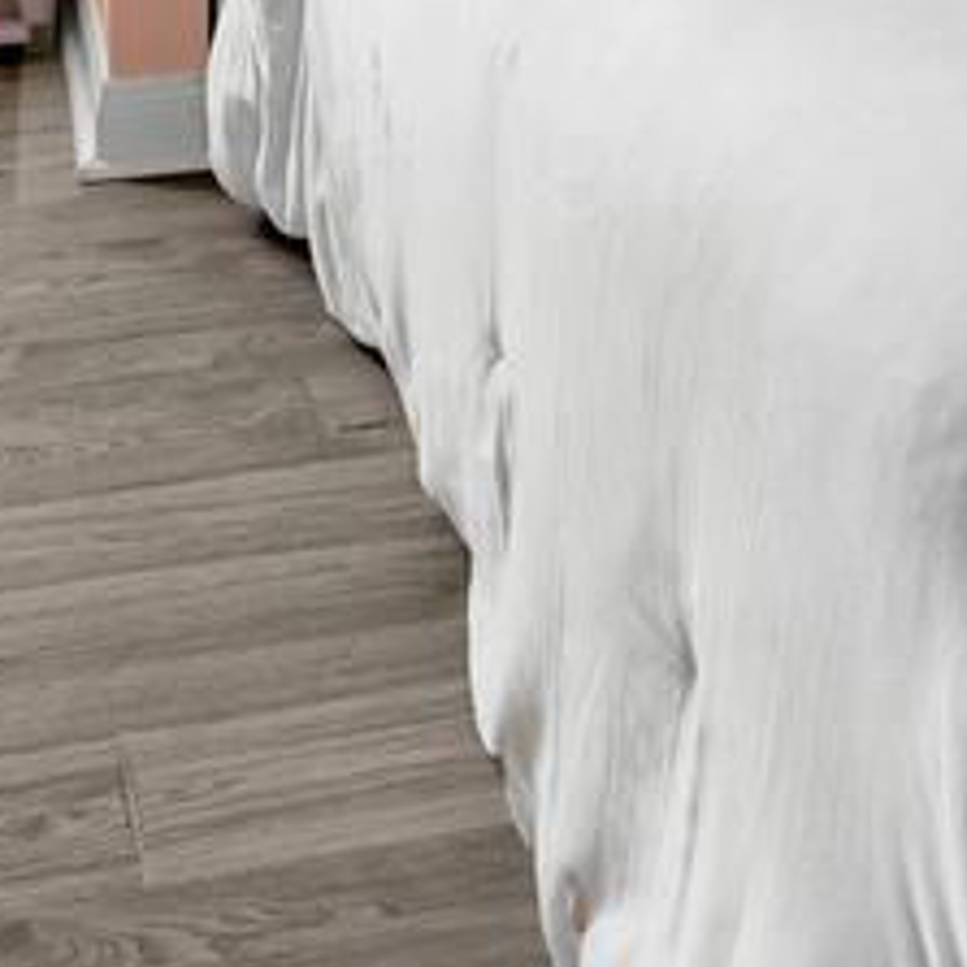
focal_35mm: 88
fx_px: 2781
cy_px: -768
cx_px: 906
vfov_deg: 16.5
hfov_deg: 19.3
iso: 250
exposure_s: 1
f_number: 8
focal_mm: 11
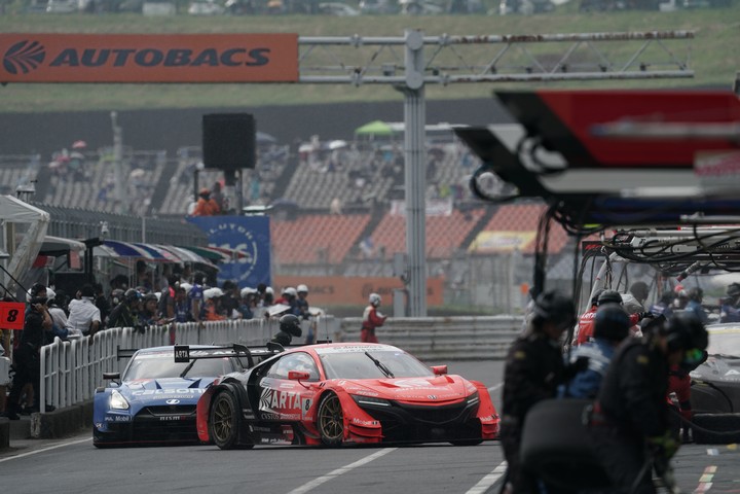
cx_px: 370
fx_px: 12332
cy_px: 247
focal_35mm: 600
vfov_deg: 2.3
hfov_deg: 3.4
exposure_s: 1/500
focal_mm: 600
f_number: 8
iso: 200
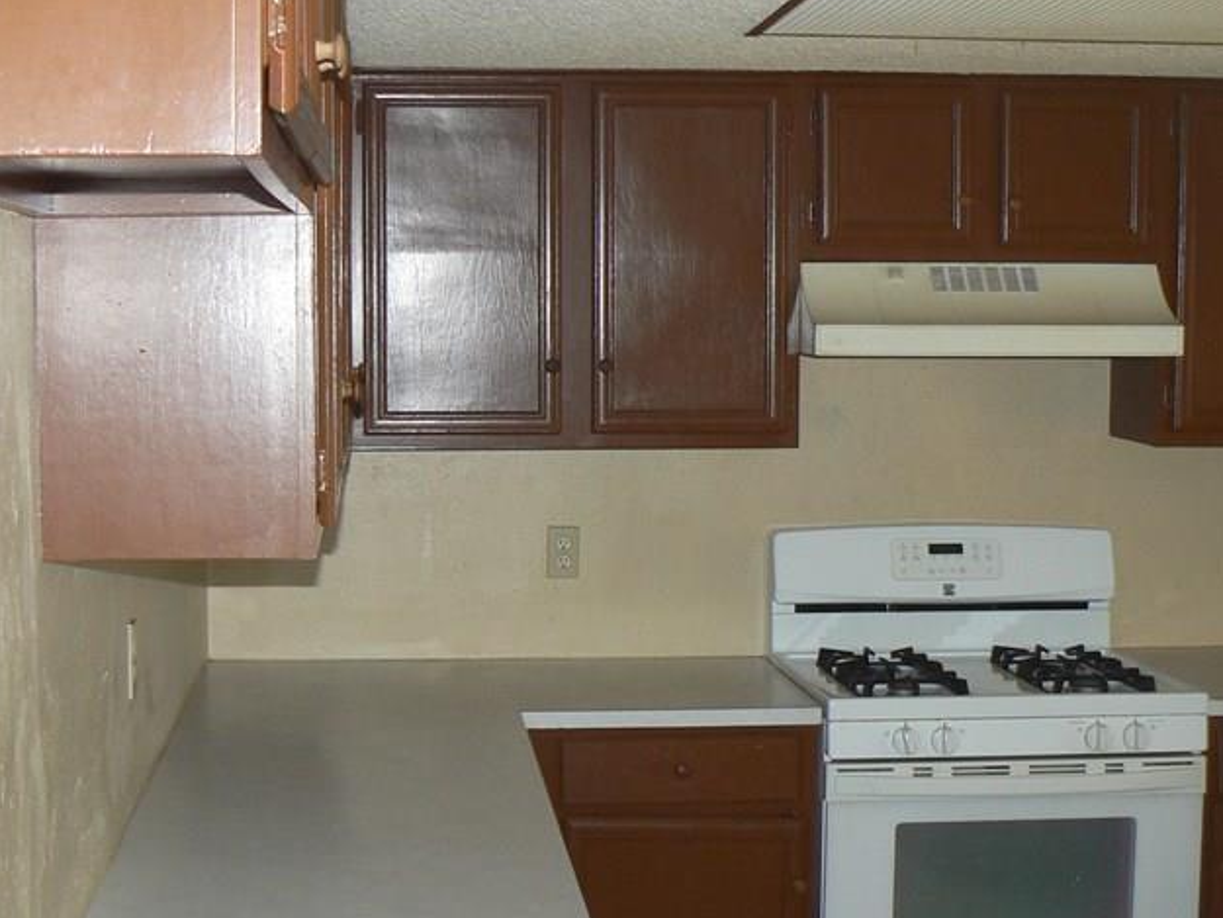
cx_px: 481
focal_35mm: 59
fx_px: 2085
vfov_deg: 24.8
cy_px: 495
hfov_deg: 32.6
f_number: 2.8
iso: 100
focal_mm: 6
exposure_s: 1/30
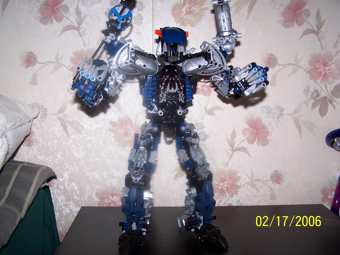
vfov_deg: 37.7
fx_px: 373
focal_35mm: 38
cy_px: 128
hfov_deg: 49.0
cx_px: 170
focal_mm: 6.3
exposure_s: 1/60
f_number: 2.8
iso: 80
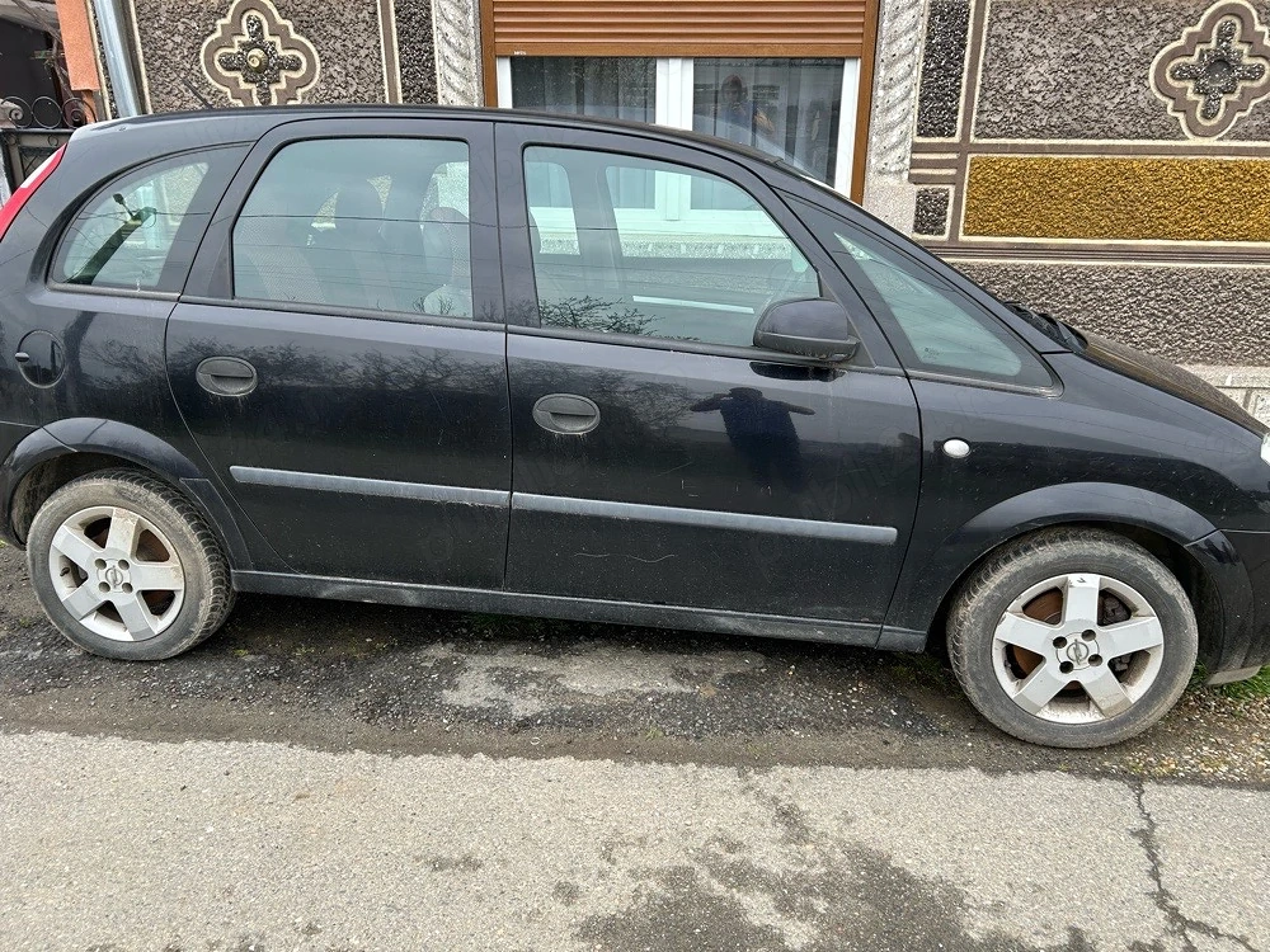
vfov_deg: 53.1
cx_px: 635
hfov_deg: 67.3
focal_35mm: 26
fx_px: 954
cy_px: 476
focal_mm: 5.7
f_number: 1.5
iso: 40
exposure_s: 1/174
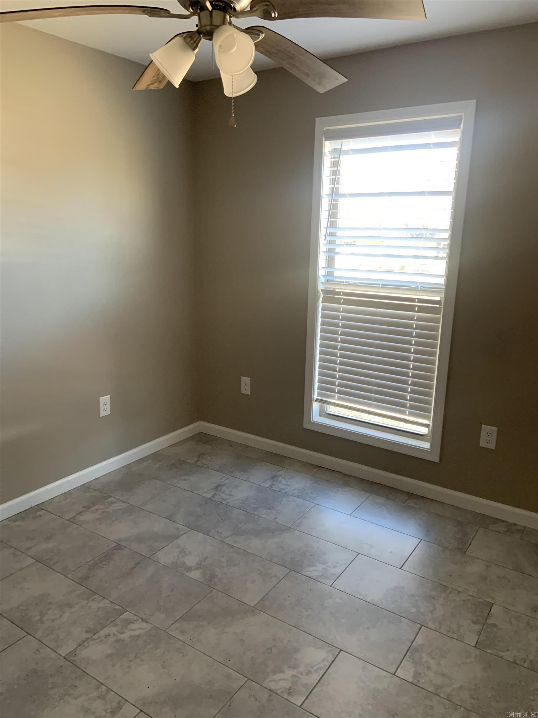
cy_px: 359
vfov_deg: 67.3
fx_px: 539
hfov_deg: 53.1
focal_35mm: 26
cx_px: 269
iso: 200
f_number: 1.8
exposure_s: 1/60
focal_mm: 4.25
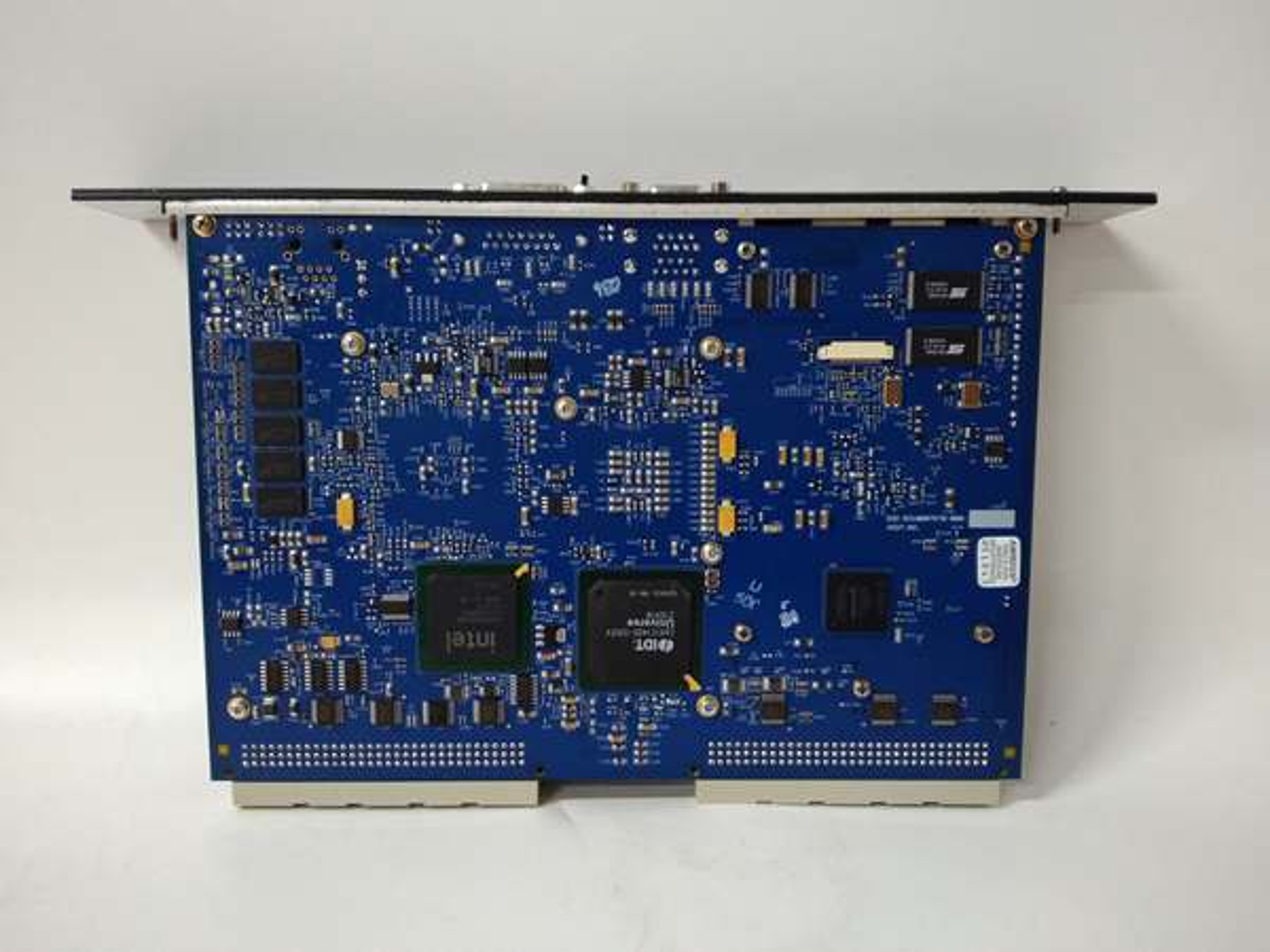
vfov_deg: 51.4
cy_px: 476
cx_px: 635
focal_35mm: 27
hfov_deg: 65.3
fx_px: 991
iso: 655
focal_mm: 3.79
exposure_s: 1/33
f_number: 2
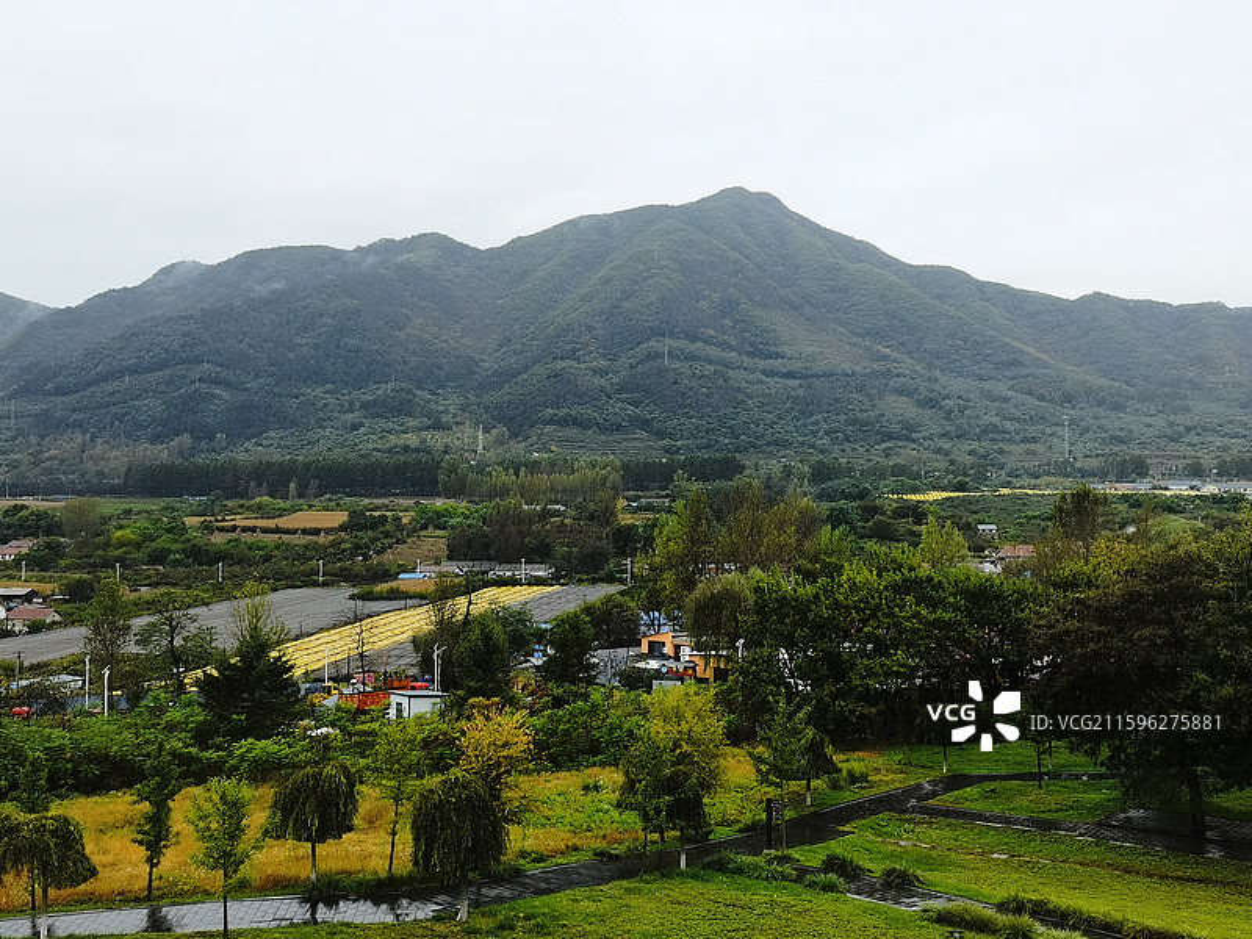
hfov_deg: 51.4
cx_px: 626
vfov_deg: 39.7
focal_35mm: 36
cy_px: 470
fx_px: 1302
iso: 50
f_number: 1.8
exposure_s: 1/431
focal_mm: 5.54
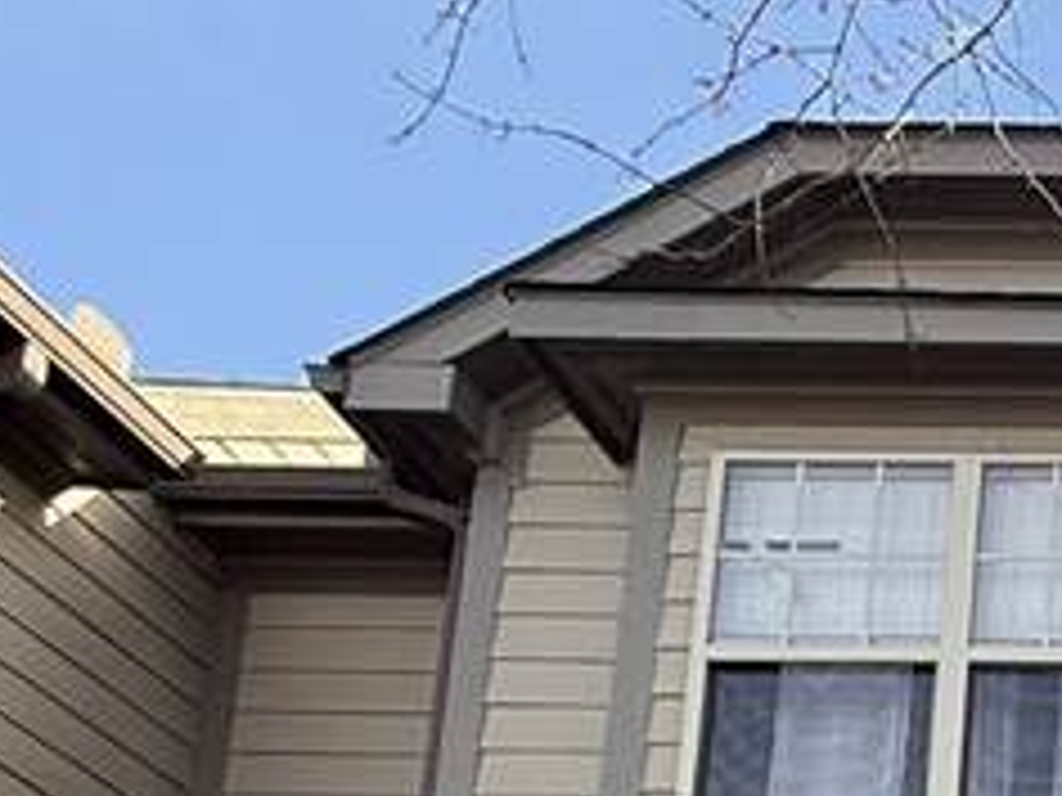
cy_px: 1430
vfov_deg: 16.3
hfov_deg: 20.1
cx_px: 1804
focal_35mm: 76
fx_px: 2332
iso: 50
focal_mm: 2.22
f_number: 2.2
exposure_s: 1/383
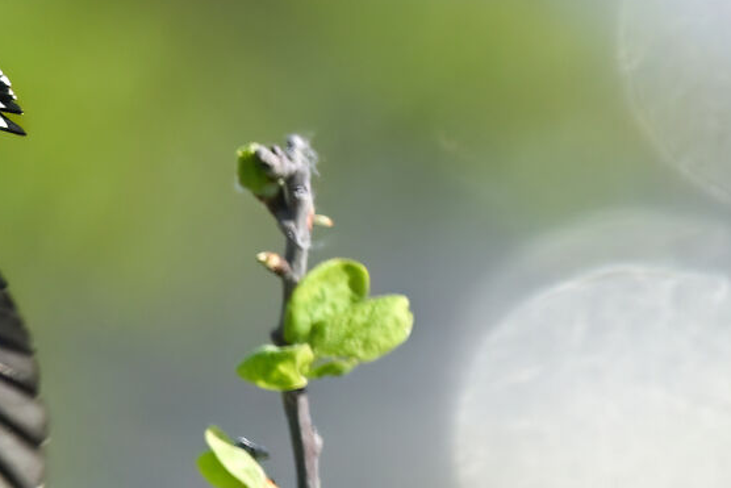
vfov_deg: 0.3
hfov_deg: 0.4
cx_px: 623
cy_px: 36
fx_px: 98177
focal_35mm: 4834
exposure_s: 1/3200
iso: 1600
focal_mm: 1120
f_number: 8
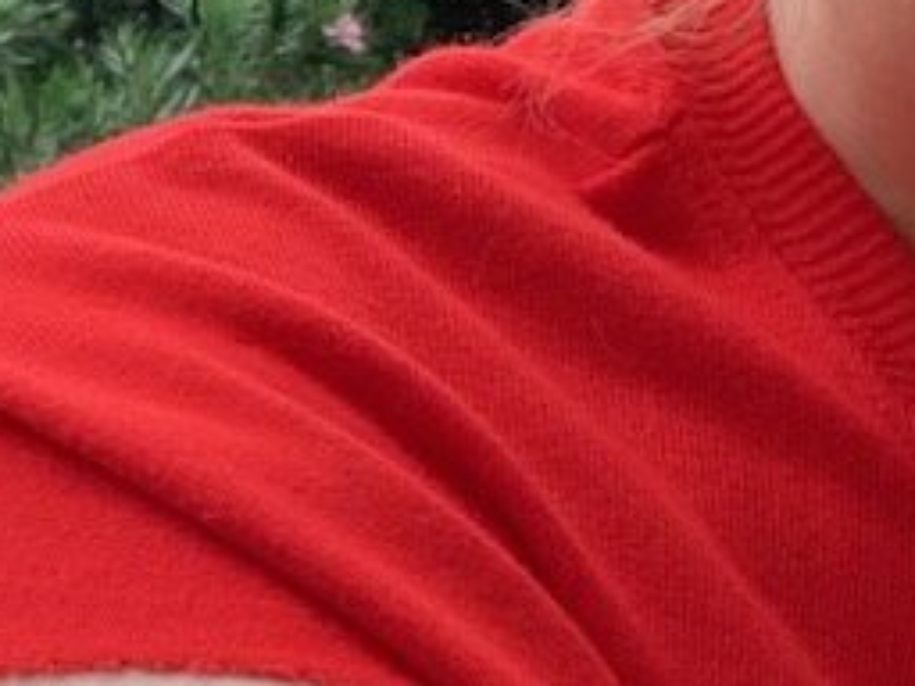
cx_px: 150
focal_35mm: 160
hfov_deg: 12.3
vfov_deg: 9.2
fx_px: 4229
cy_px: -111
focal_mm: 2.87
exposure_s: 1/271
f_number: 2.2
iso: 16
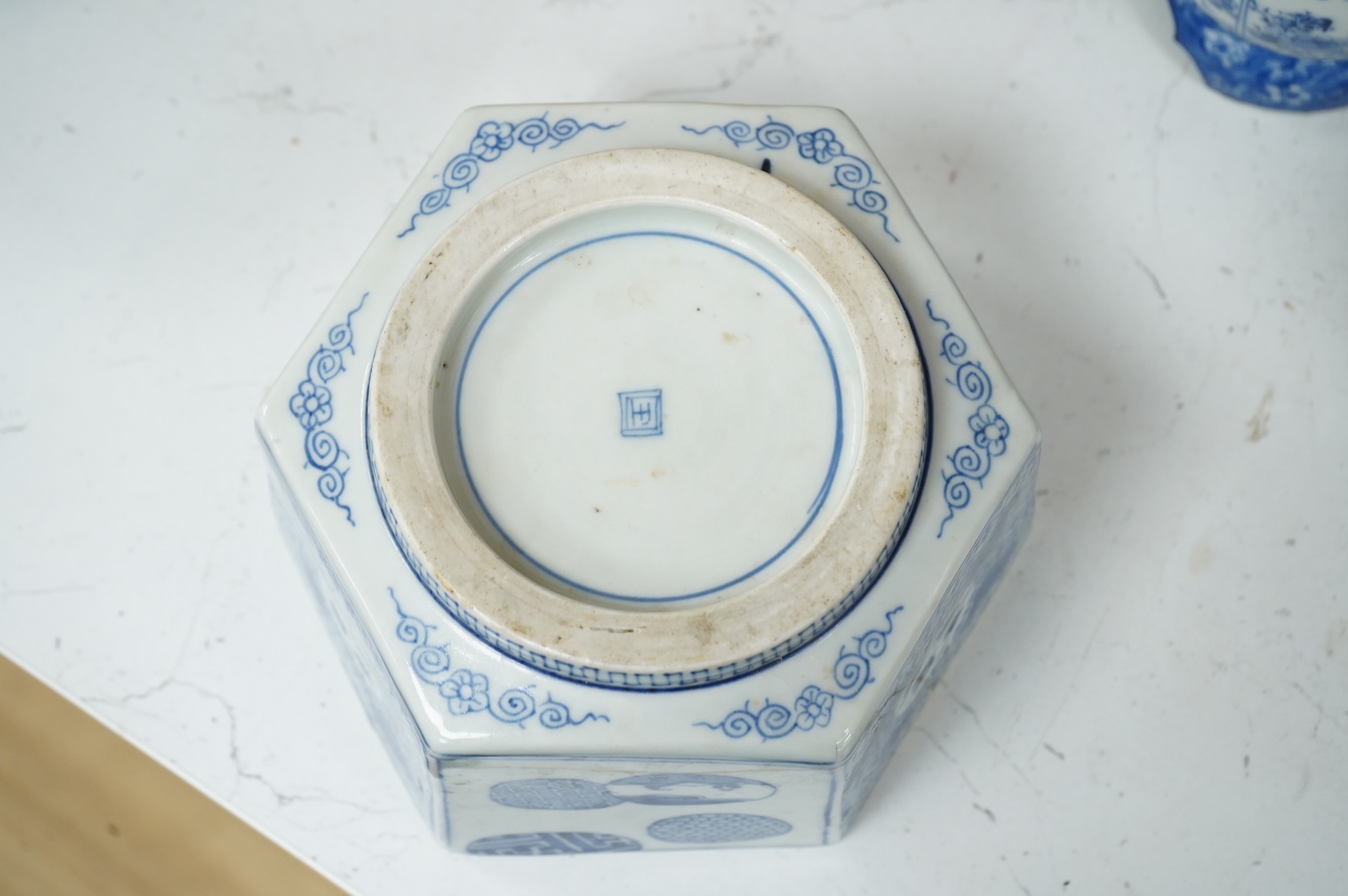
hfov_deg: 28.9
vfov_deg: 19.4
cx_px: 674
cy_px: 448
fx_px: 2619
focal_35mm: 70
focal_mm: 70
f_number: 8
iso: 2500
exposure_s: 1/80
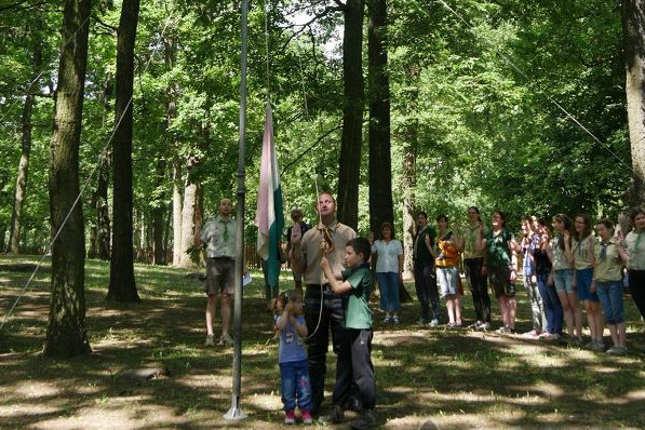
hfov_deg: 37.5
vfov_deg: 24.8
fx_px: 950
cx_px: 322
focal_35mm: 53
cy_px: 49
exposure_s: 1/160
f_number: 4.5
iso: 200
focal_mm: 19
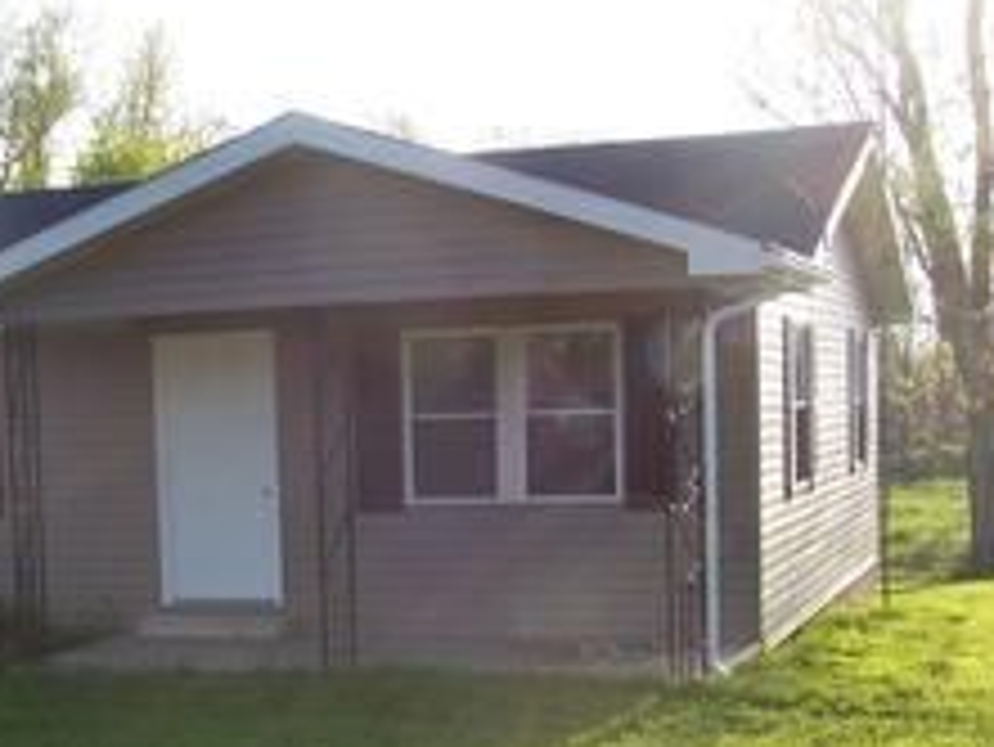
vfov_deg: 21.5
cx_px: 292
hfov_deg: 28.7
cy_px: 657
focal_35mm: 67
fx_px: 1925
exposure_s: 1/125
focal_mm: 5.6
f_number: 5.6
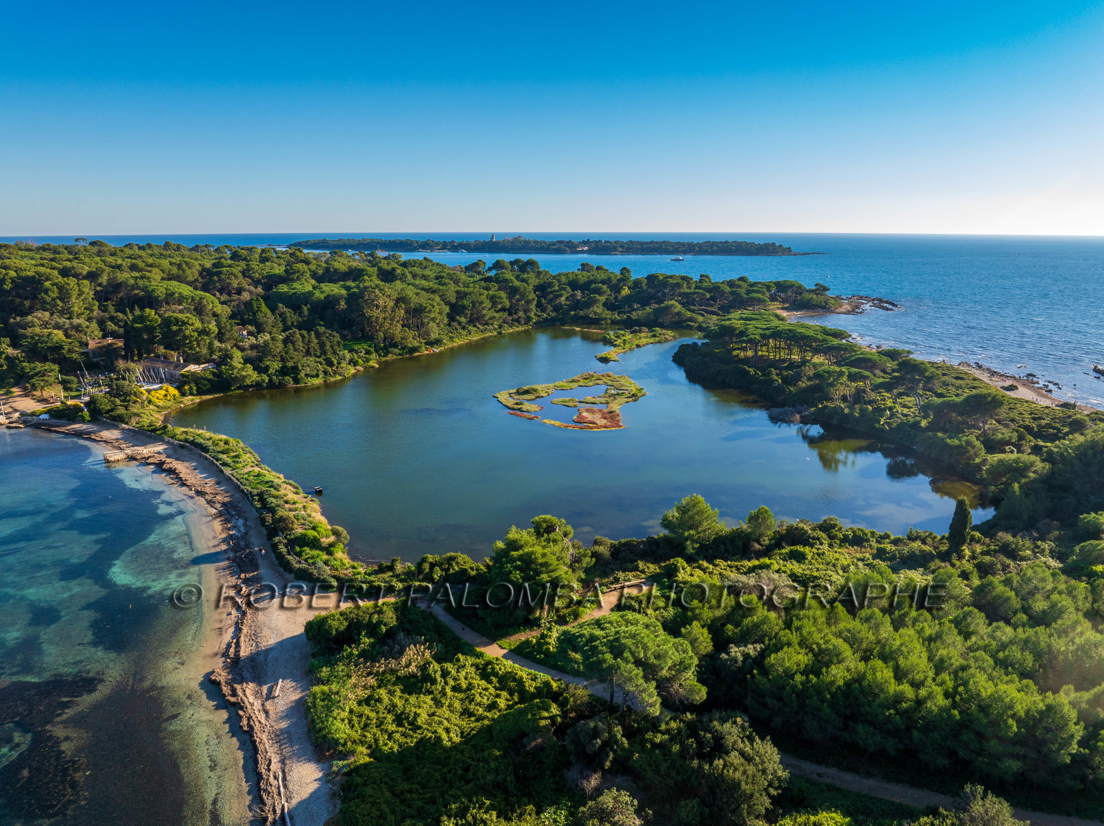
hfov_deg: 71.6
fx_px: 765
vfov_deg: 56.8
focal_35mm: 24
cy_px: 413
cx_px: 552
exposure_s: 1/80
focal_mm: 12.3
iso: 100
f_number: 10
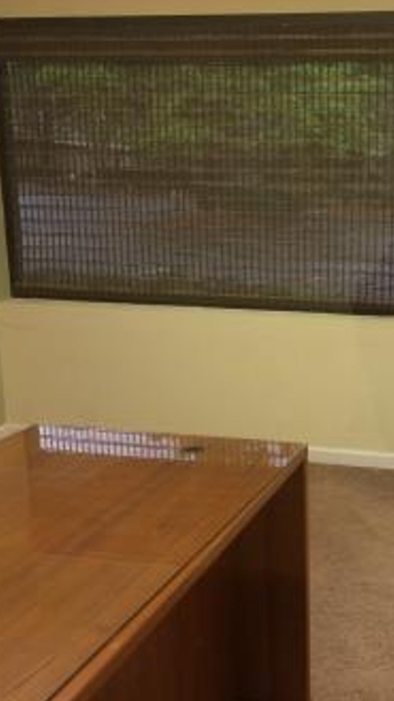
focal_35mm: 43
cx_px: 395
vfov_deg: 47.4
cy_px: 347
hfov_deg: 26.2
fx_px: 799
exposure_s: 1/30
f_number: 2.2
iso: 64
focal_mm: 4.15
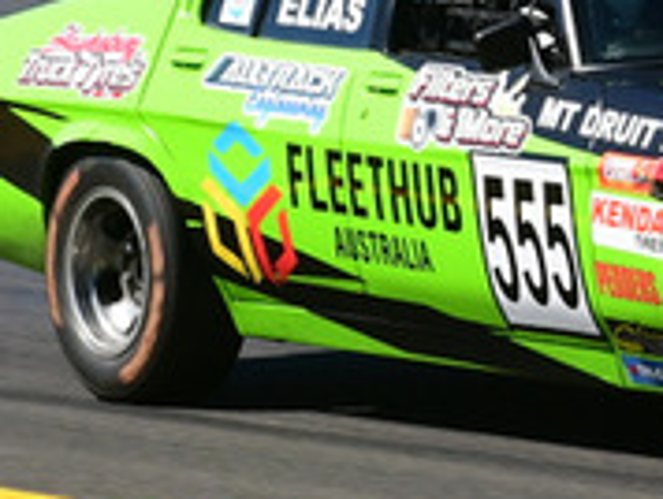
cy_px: -209
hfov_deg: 1.3
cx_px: 507
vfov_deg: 1.0
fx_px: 29766
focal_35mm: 1552
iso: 500
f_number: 11
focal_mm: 240
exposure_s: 1/640
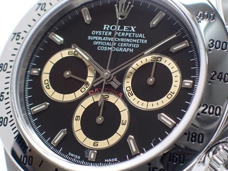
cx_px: 115
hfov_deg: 16.2
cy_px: 81
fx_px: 803
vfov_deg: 12.1
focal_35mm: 122
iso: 250
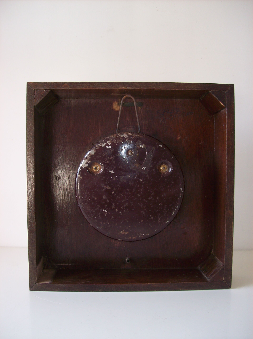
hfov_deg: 39.6
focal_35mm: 36
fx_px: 352
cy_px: 170
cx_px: 126
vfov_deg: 51.4
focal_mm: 6
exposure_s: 1/64
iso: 80
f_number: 2.7
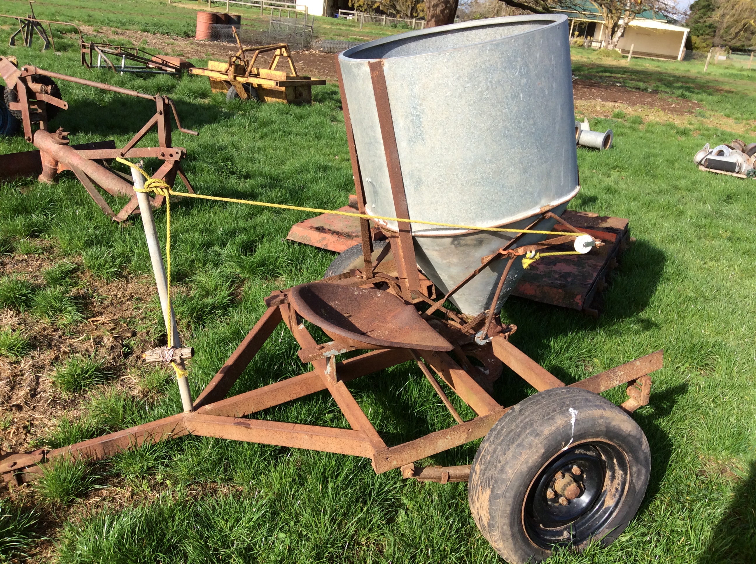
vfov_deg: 44.1
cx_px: 378
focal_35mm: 32
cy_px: 282
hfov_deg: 56.9
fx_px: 698
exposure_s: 1/894
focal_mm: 3.3
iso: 32
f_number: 2.4
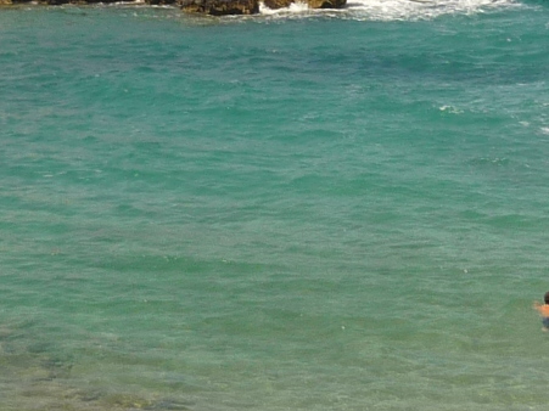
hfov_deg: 13.2
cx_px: 282
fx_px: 2378
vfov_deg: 9.8
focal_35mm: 150
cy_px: 2
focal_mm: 5.5
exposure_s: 1/250
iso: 100
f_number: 8
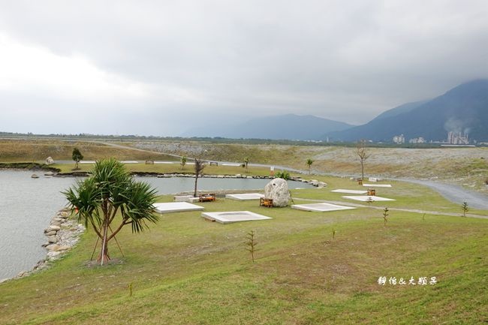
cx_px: 244
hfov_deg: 60.3
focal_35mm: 31
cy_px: 162
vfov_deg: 42.3
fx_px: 420
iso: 125
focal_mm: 11.52
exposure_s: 1/640
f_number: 4
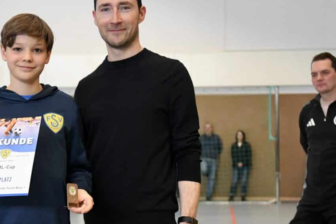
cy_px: 241
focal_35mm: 92
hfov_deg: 21.9
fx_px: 859
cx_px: 82
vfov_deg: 14.5
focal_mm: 38
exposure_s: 1/640
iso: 3200
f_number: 2.8
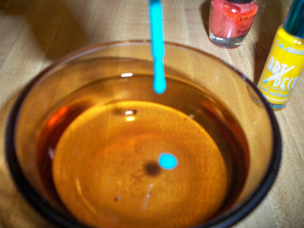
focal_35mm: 35
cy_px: 114
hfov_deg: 52.6
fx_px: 307
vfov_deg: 40.7
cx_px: 152
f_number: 3.1
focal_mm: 6.3
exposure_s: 1/60
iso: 200
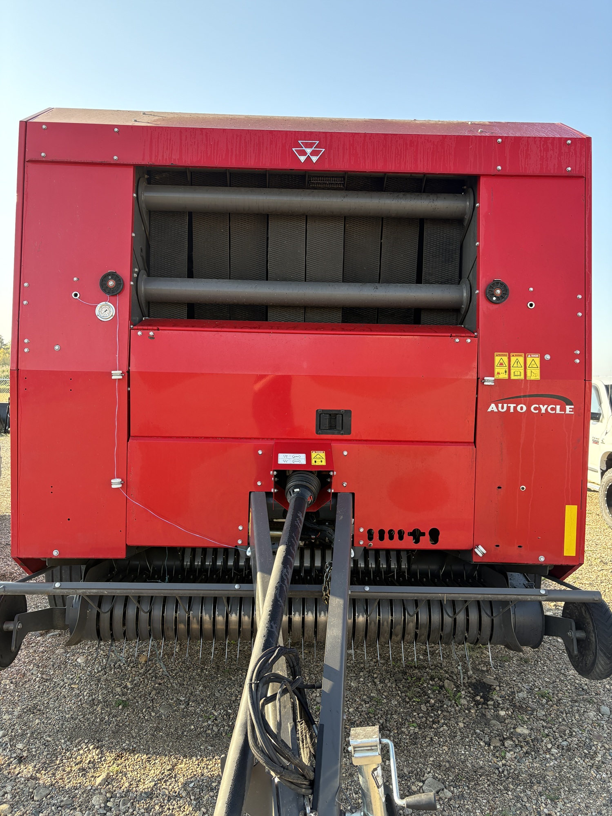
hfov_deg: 53.1
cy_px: 408
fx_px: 613
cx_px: 306
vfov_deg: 67.3
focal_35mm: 26
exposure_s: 1/435
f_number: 1.6
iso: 64
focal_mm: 5.96
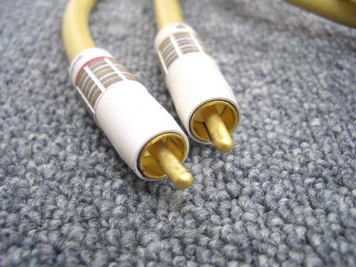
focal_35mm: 35
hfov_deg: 52.6
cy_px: 134
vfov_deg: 40.7
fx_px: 360
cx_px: 178
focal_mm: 5.8
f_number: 2.6
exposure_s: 1/20
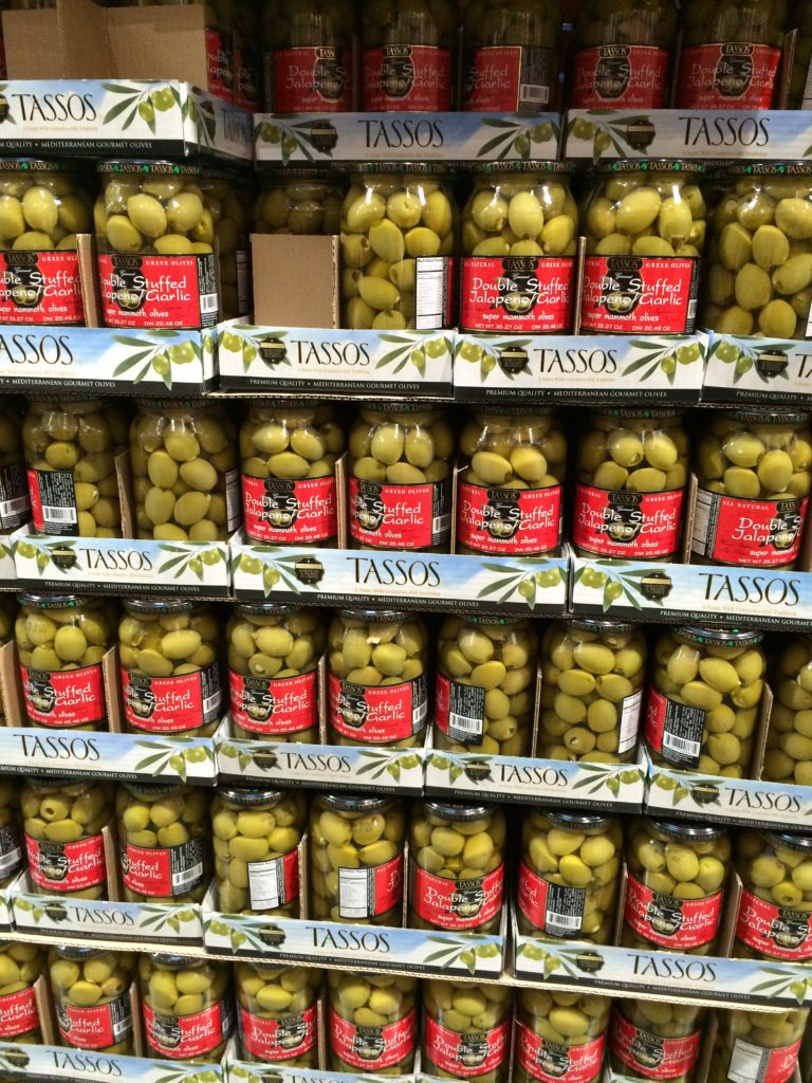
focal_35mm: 29
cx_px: 406
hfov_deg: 48.2
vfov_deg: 61.7
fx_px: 907
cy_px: 542
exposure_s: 1/30
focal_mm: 4.15
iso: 200
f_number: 2.2
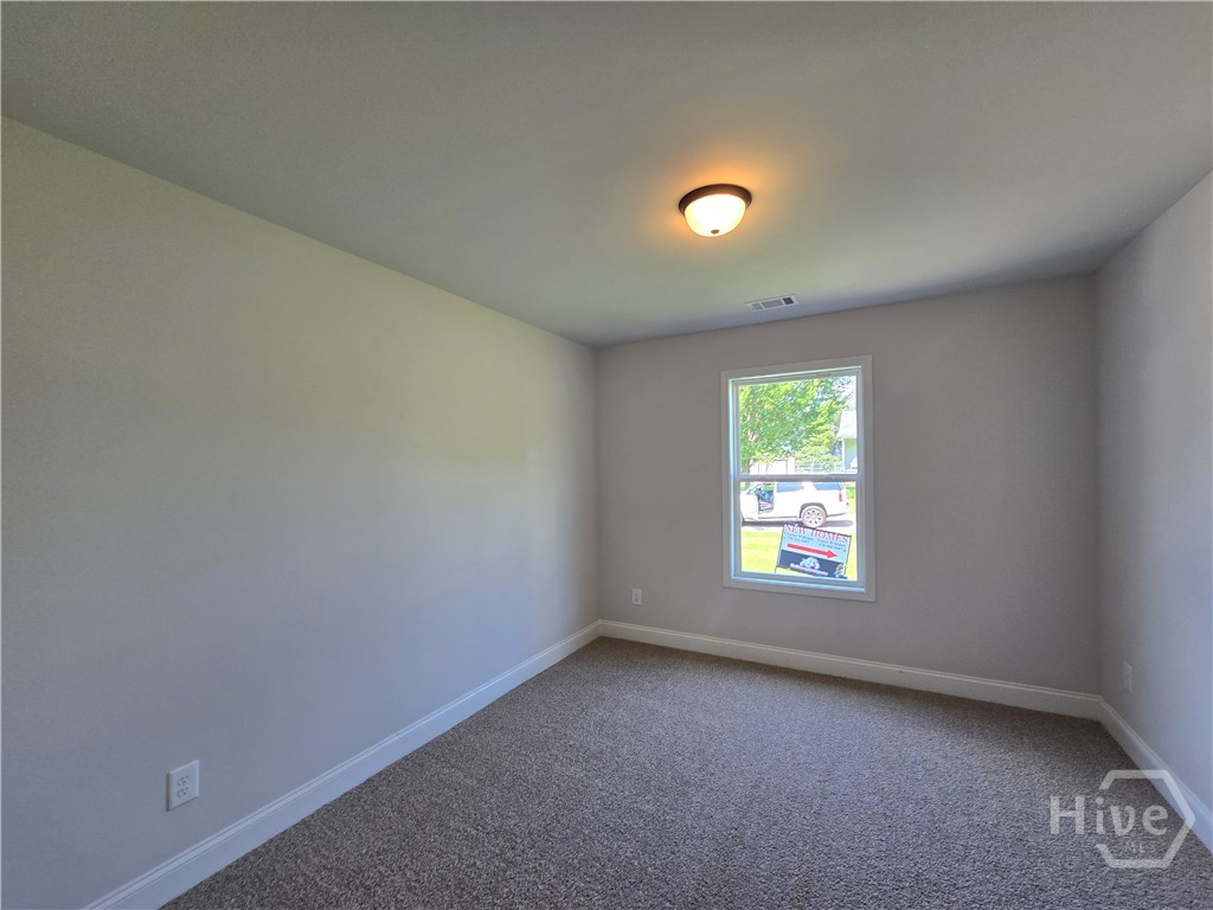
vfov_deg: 89.9
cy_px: 455
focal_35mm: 13
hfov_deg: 106.2
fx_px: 456
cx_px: 606
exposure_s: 1/60
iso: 64
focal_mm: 2.2
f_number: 2.2
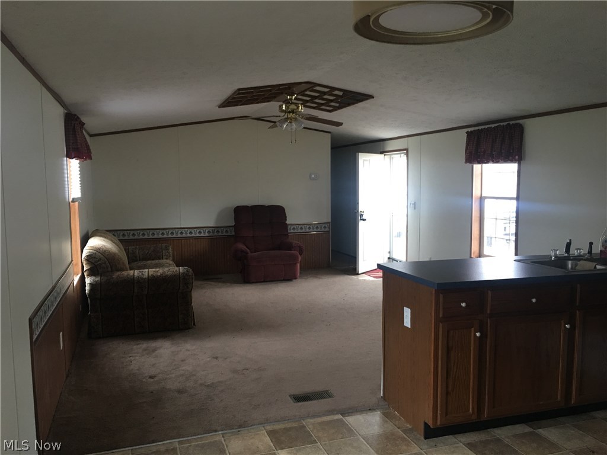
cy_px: 228
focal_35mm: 29
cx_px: 304
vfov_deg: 48.2
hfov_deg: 61.7
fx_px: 509
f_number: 2.2
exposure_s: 1/15
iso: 50
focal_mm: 4.15
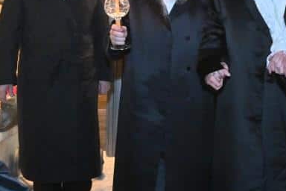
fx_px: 508
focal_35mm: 64
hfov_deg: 30.0
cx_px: 261
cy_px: 53
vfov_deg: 21.1
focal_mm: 24
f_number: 4
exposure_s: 1/125
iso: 1600
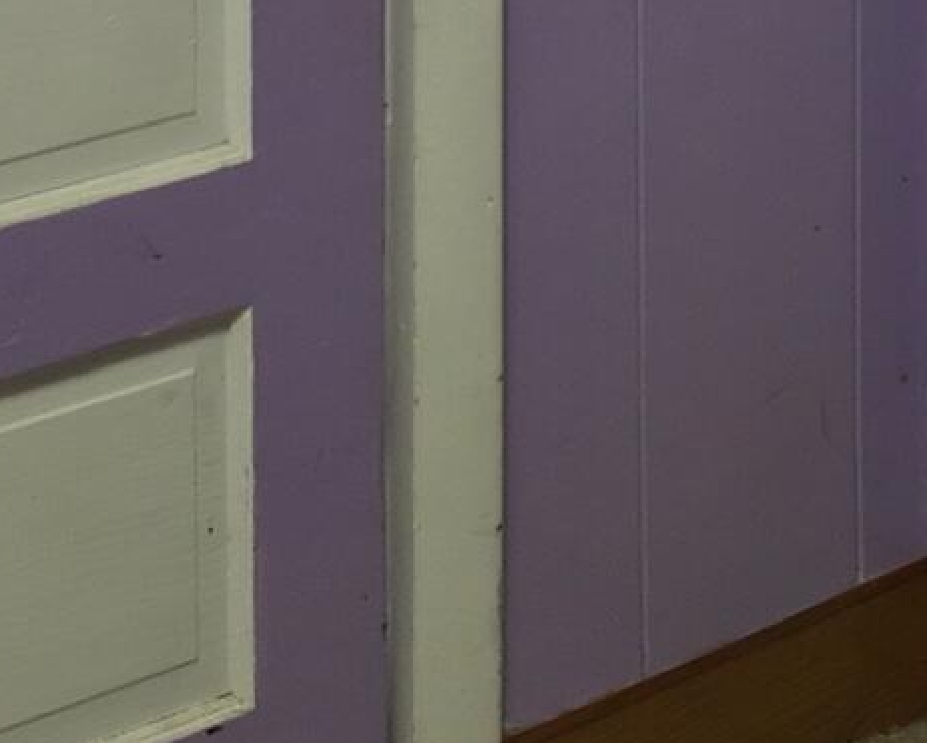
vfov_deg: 9.0
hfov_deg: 12.3
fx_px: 4172
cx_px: 1224
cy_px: -1120
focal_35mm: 152
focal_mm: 12.29
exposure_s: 1/15
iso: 240
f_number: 2.8
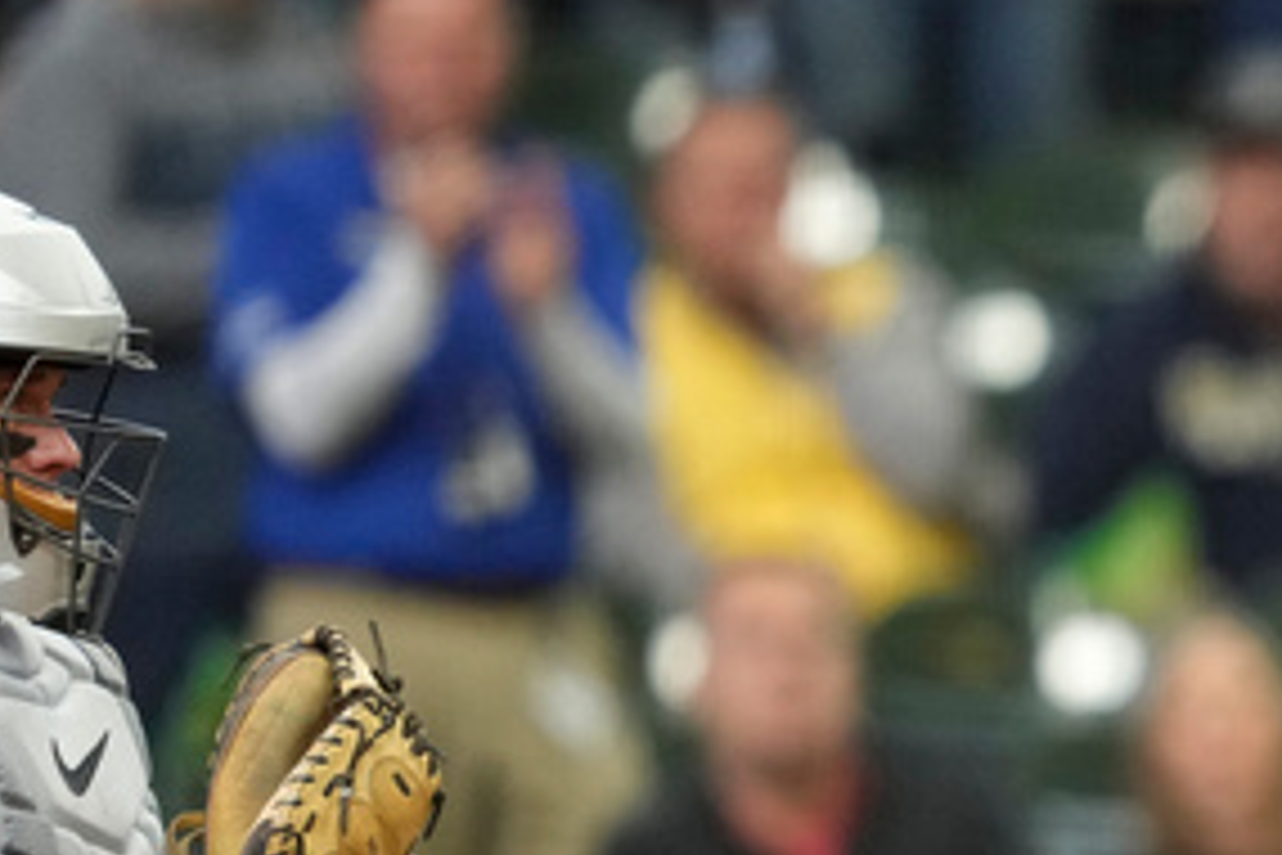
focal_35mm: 1439
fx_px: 51240
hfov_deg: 1.4
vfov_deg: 1.0
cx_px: 1844
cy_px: 698
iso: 2500
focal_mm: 400
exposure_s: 1/1600
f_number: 2.8
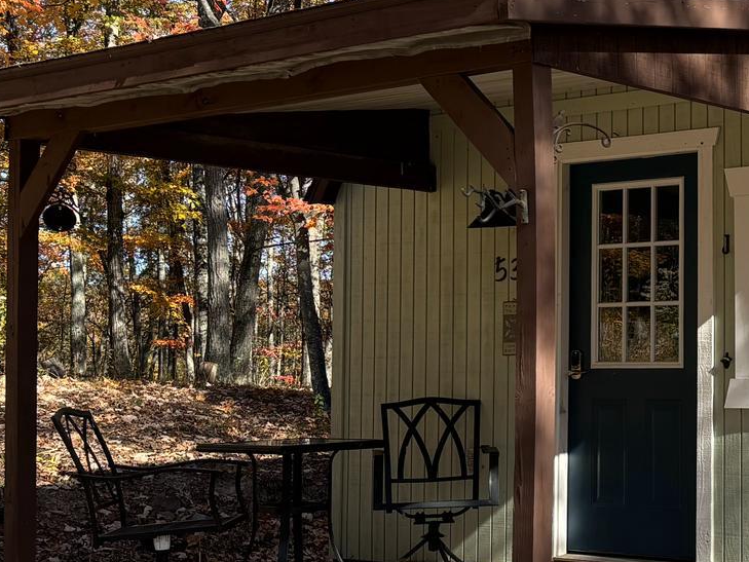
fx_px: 1580
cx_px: 761
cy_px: 258
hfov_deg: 25.3
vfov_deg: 20.2
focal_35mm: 73
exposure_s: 1/951
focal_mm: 5.96
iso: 50
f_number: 1.6
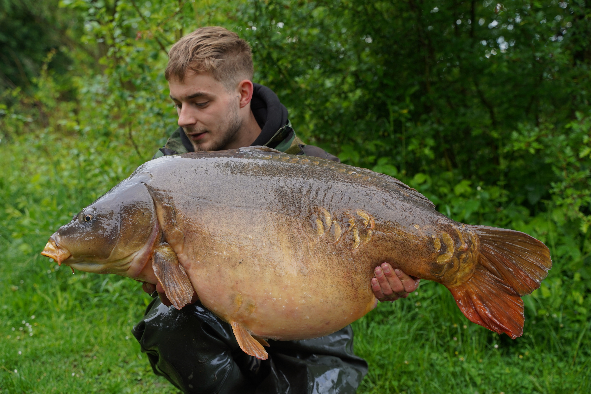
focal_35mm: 48
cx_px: 296
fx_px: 788
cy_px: 198
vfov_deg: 28.1
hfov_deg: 41.1
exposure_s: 1/125
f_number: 4.5
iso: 250
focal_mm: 47
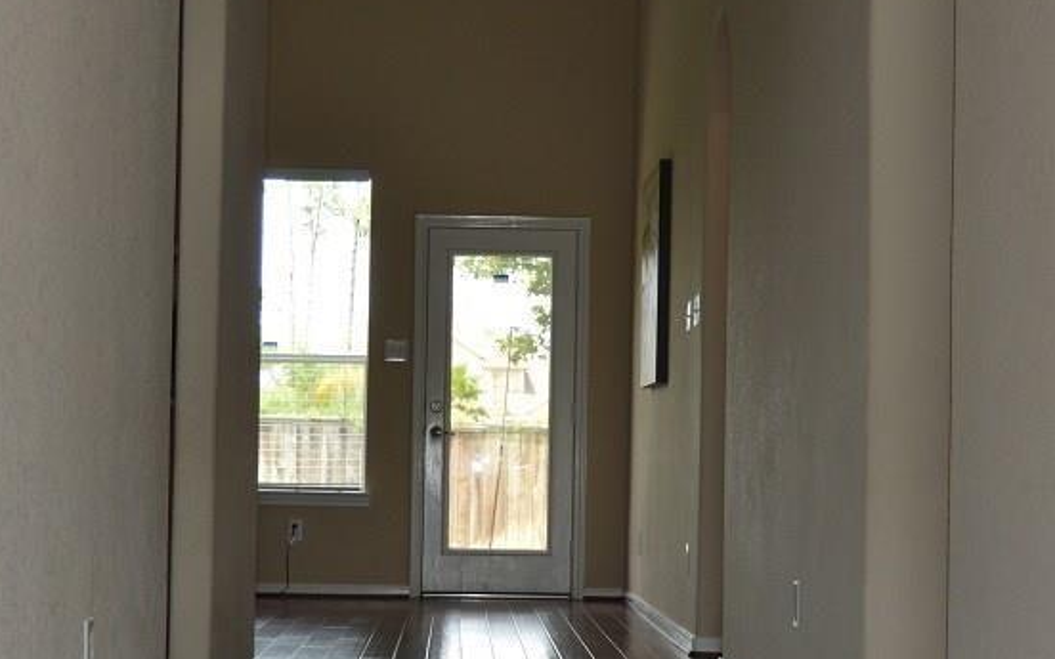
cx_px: 476
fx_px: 2444
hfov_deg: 24.3
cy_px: 380
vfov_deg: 15.4
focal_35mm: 85
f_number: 4.2
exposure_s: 1/125
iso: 180
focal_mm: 30
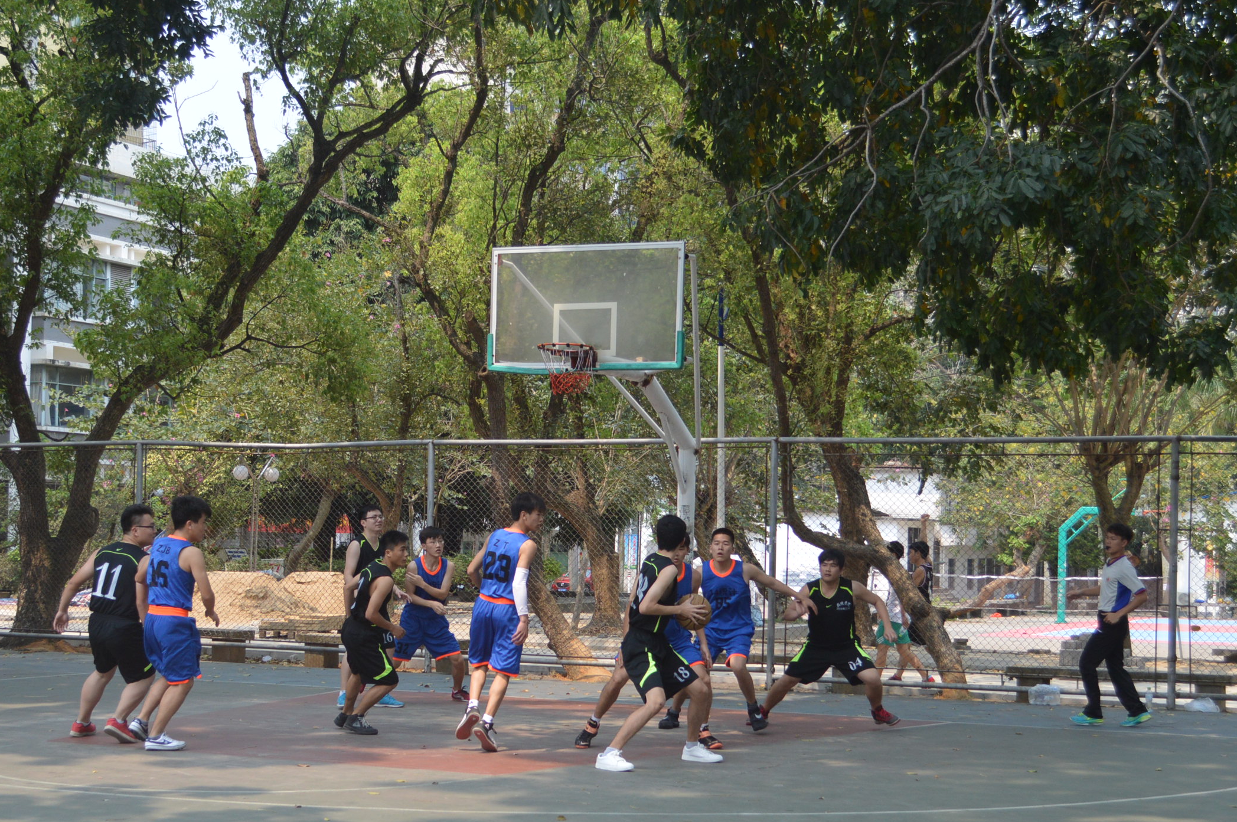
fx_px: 1923
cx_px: 616
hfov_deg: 35.7
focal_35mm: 56
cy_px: 507
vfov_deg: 24.1
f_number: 5
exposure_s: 1/1250
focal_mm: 26
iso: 400
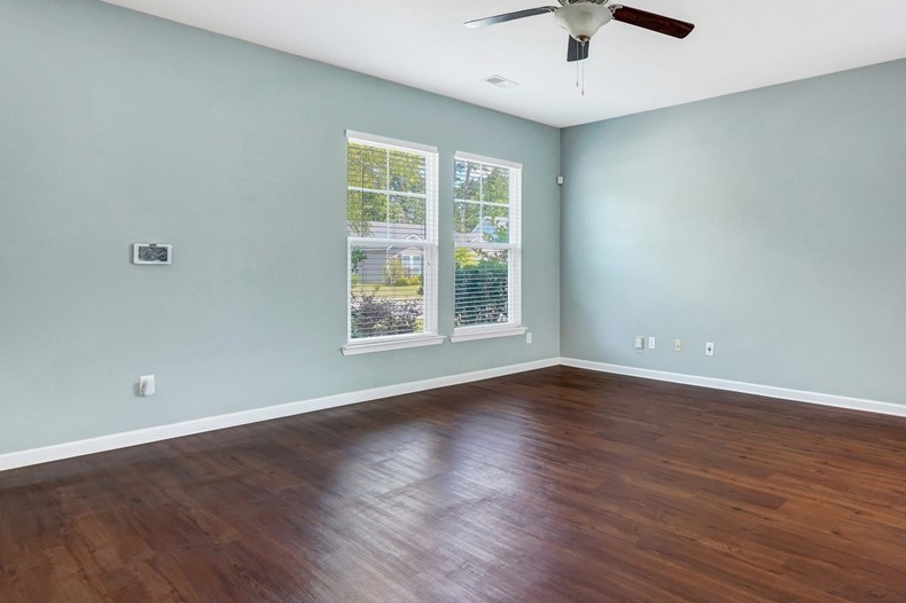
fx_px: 571
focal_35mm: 23
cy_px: 260
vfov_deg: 55.5
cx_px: 587
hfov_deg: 75.0
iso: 320
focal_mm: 16.5
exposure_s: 1/25
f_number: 9
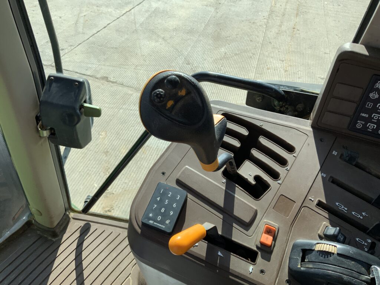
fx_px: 318
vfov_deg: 48.2
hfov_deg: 61.7
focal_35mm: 29
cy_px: 142
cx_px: 190
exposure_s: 1/997
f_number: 1.8
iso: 16
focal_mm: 3
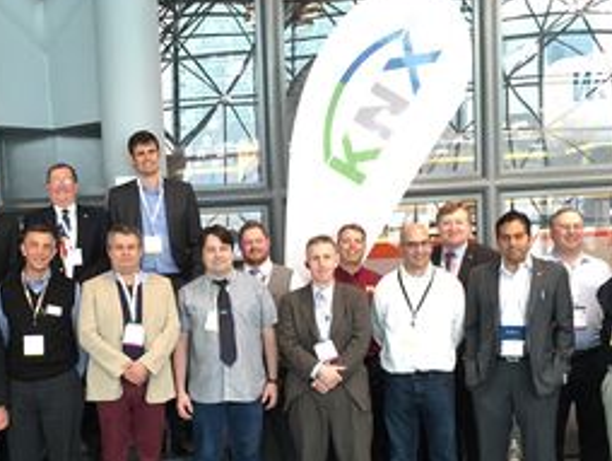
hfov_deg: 32.9
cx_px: 193
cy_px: 349
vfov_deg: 25.0
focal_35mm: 58
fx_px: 1026
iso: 100
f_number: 2.2
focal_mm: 4.15
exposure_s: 1/30
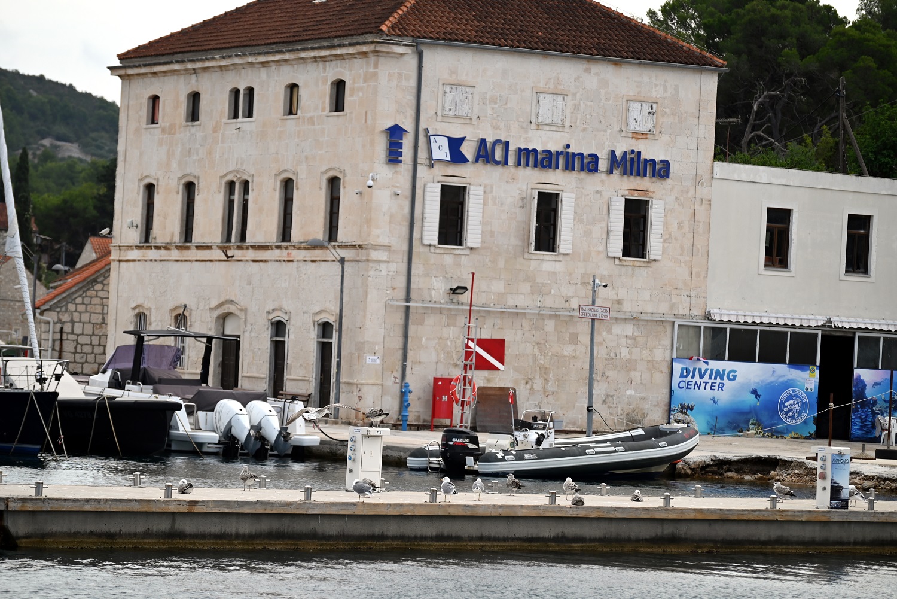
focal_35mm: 155
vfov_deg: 8.9
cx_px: 448
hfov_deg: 13.2
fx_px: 3863
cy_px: 300
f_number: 4.8
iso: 220
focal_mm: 155
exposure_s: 1/1000
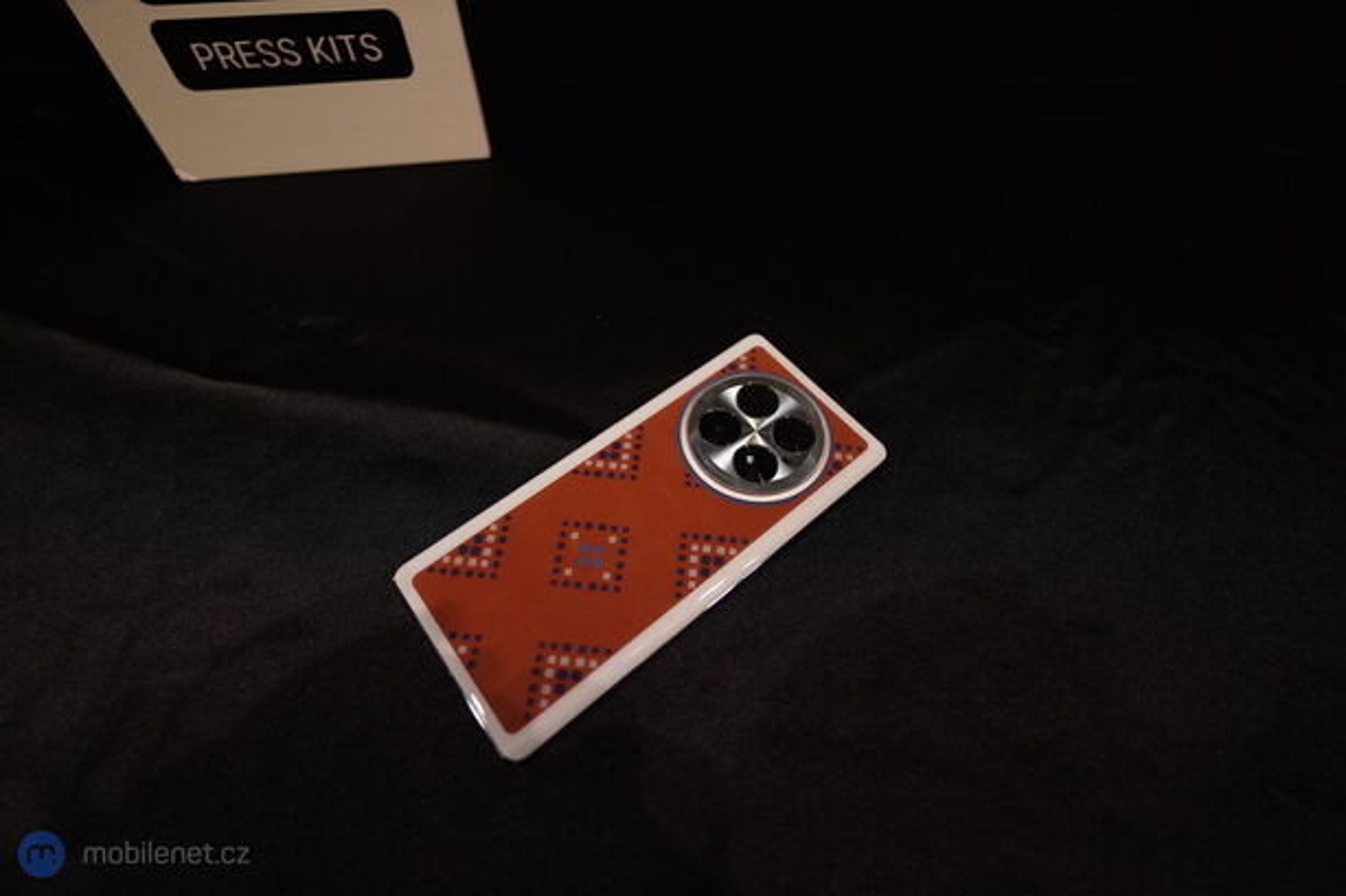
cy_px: 448
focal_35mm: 16
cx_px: 673
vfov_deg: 72.0
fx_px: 617
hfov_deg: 95.0
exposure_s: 1/125
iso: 1000
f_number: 1.8
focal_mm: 11
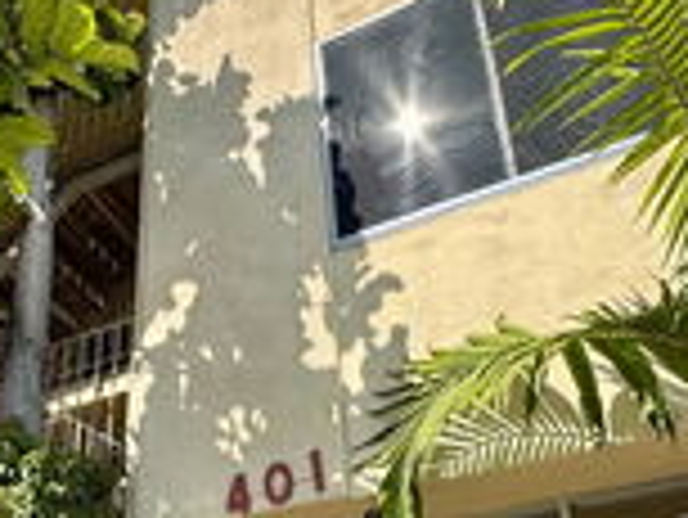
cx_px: 245
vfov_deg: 33.7
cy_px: 518
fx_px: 776
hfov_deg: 47.3
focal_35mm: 39
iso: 40
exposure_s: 1/796
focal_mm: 2.22
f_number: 2.2
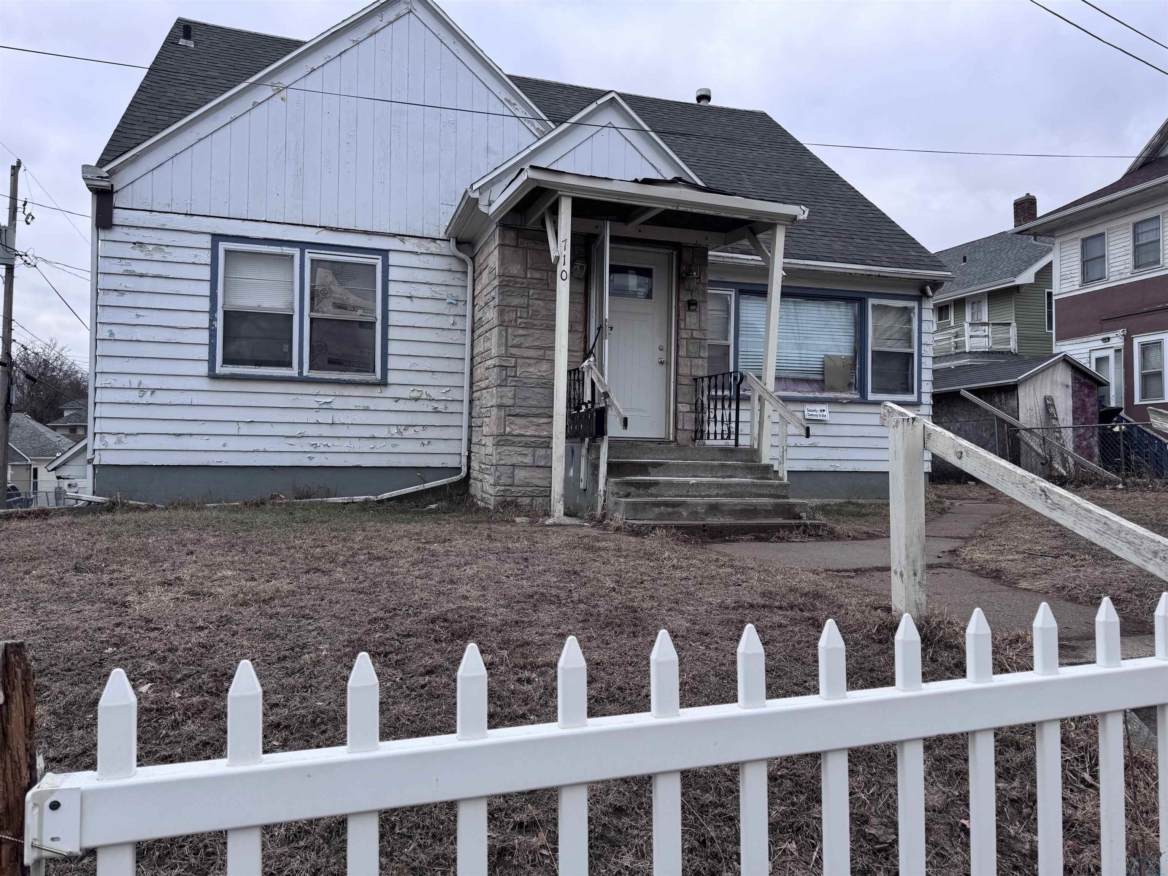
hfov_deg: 71.6
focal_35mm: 24
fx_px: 810
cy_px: 438
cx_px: 584
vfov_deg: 56.8
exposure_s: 1/853
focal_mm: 6.76
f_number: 1.78
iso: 80
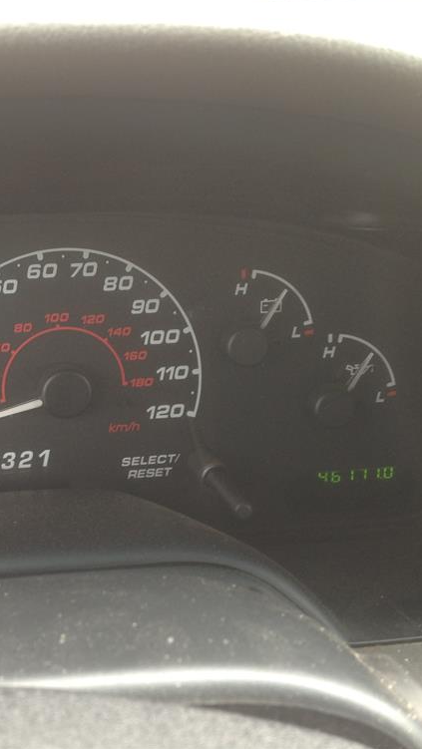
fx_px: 974
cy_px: 369
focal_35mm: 49
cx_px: -3
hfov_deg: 23.4
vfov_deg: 42.1
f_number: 2.4
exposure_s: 1/30
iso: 50
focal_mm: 4.13
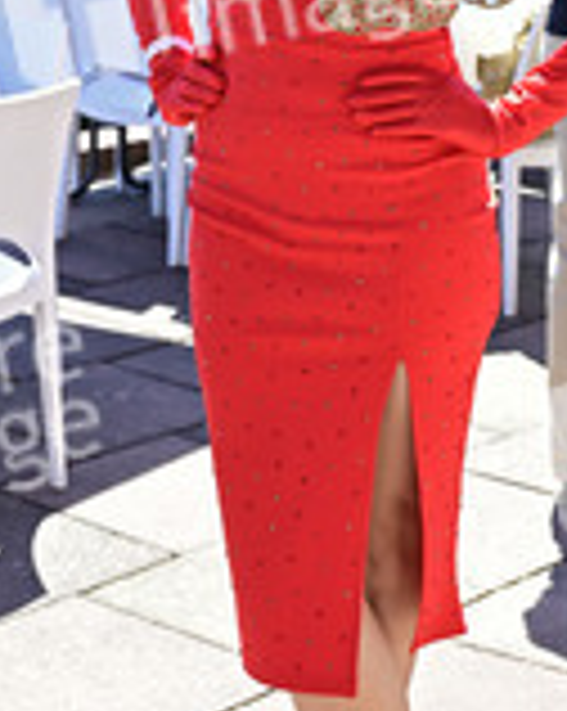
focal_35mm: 95
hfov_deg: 16.1
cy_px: 207
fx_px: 1997
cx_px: 360
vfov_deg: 20.1
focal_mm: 40
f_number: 4.5
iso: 100
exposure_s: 1/200
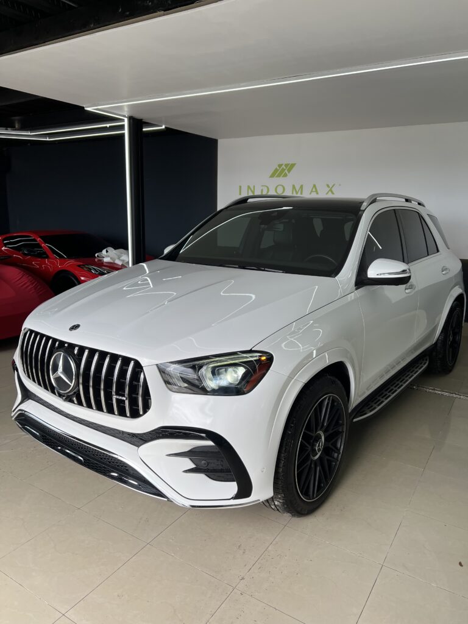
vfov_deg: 67.3
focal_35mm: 26
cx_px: 234
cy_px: 312
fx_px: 469
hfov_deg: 53.1
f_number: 1.5
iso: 50
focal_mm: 5.7
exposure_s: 1/611
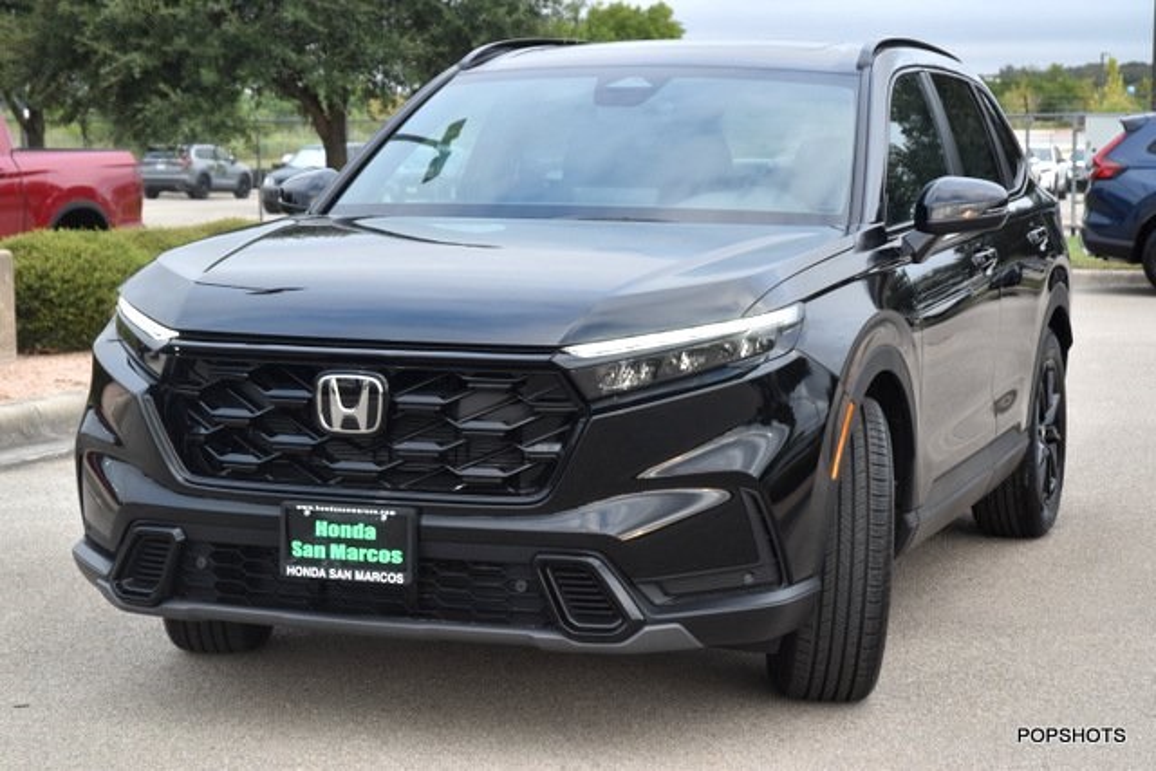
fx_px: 2409
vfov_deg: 18.2
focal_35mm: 75
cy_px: 386
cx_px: 578
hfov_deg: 27.0
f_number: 6.3
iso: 400
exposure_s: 1/160
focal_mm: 50
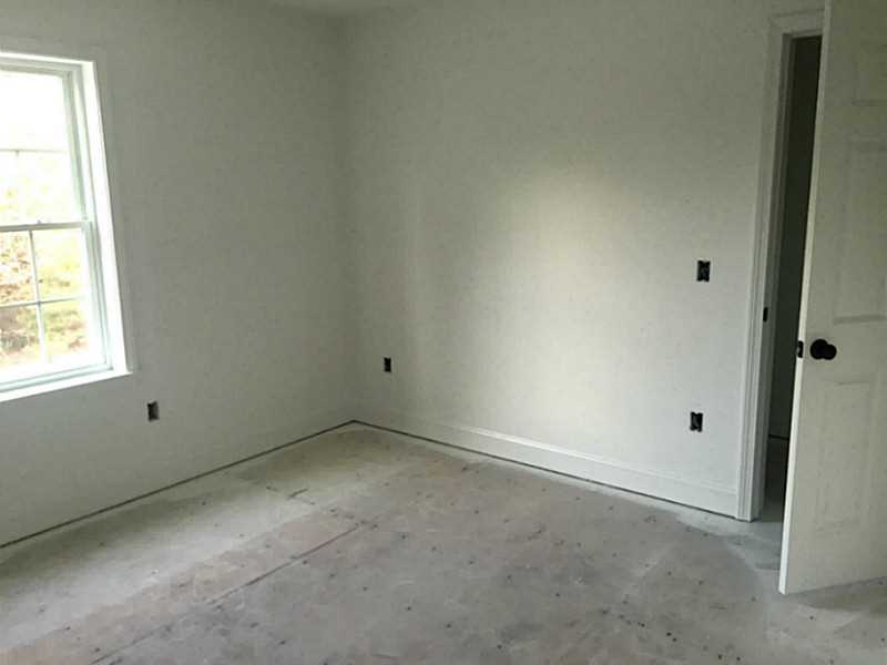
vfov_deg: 48.2
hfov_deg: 61.7
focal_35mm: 29
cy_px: 332
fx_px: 743
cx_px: 444
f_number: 2.2
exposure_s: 1/30
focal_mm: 4.15
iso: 80
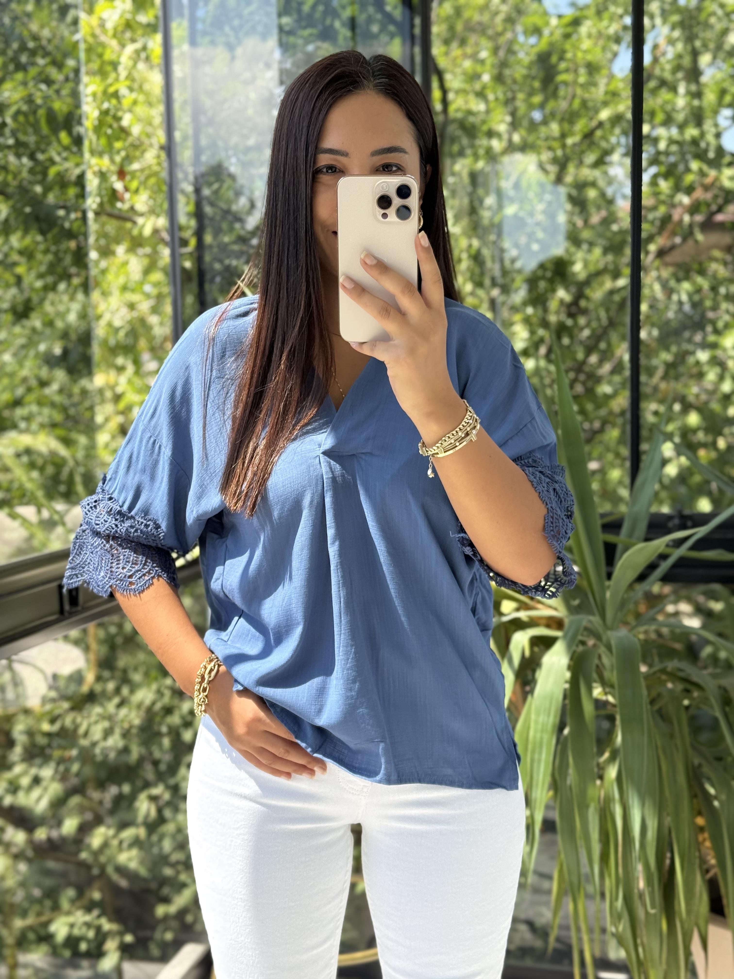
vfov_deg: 39.7
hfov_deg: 30.3
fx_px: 1357
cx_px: 367
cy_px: 490
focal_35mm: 48
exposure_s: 1/601
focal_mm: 6.76
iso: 80
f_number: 1.78
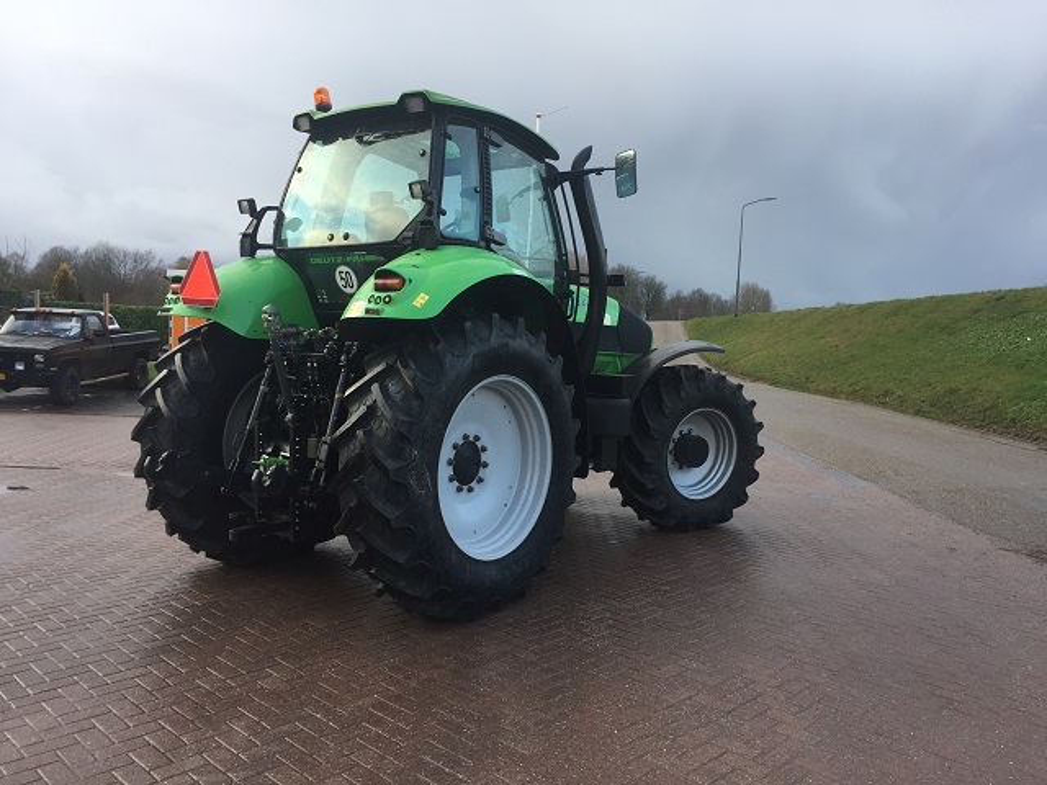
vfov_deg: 48.2
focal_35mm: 29
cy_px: 392
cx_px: 524
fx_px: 877
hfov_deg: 61.7
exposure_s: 1/107
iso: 32
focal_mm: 4.15
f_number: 2.2
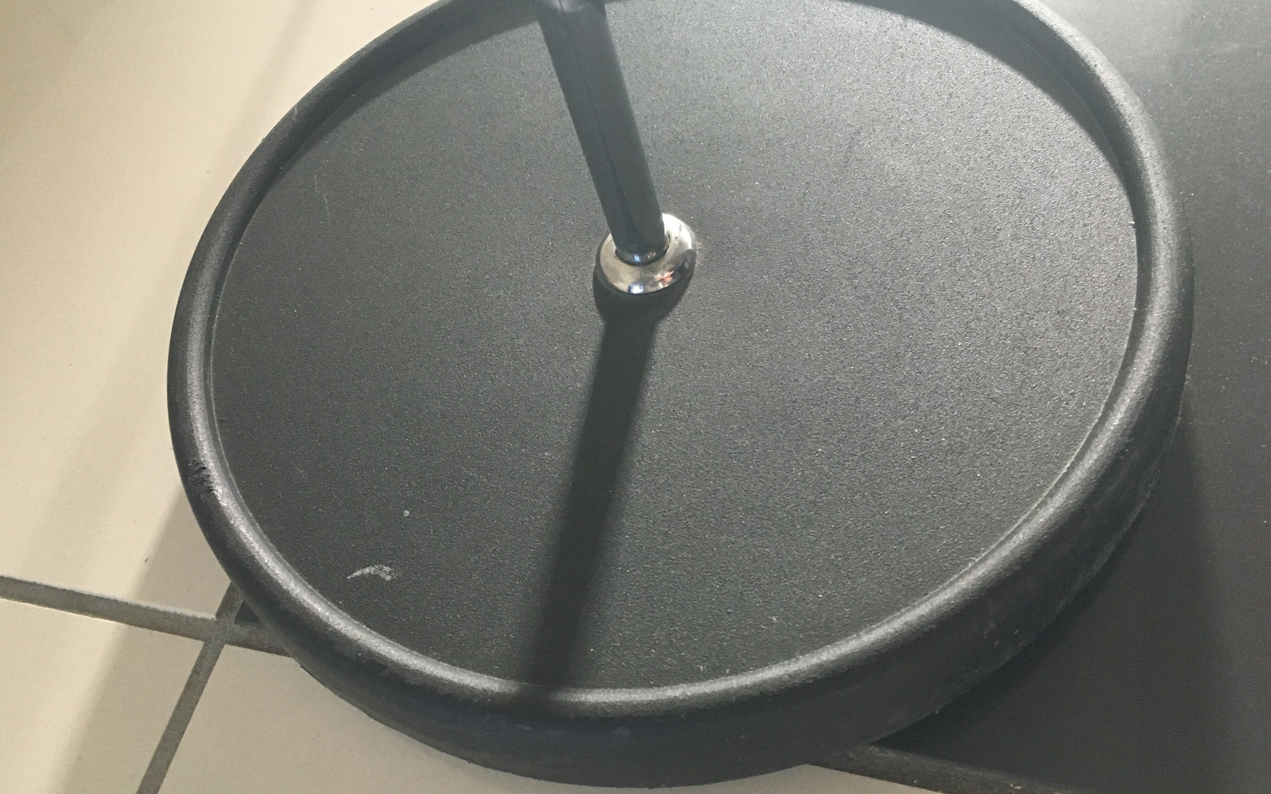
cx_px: 635
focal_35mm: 31
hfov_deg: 61.2
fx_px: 1074
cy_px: 407
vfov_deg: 40.6
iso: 200
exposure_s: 1/25
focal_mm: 4.15
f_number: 2.2
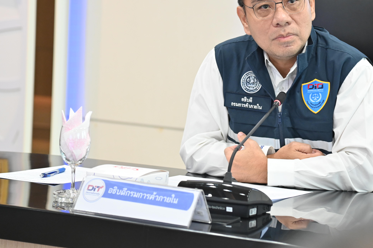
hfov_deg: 11.0
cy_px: 85
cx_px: 250
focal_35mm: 187
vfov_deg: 7.3
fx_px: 1936
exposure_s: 1/160
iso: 2200
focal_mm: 120
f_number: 4
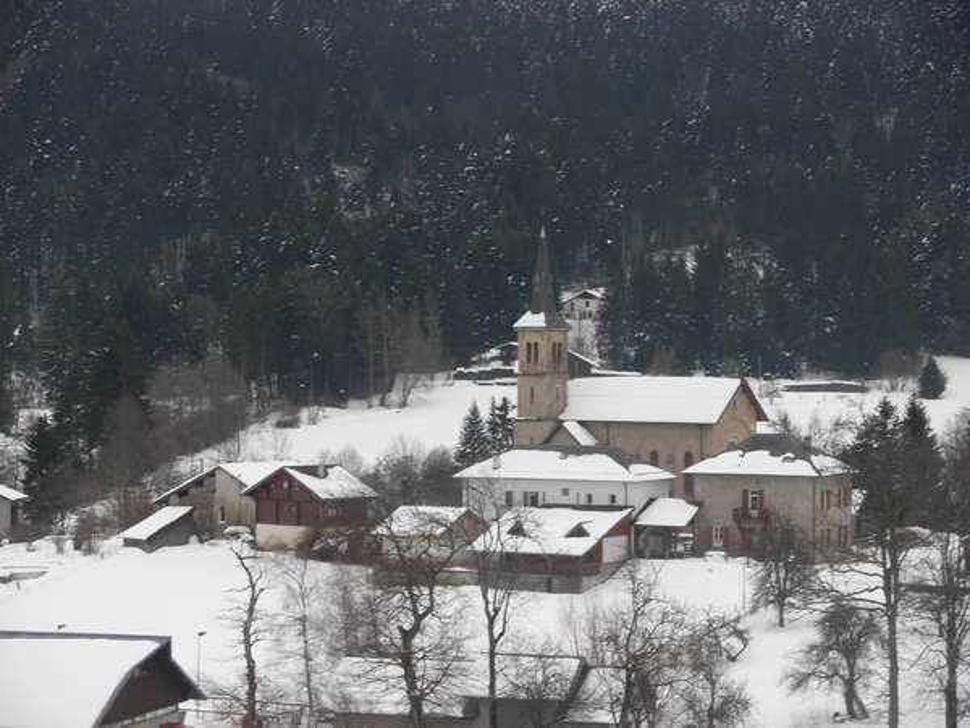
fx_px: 2914
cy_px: 364
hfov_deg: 18.9
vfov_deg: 14.2
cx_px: 485
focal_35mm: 104
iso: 79
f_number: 4
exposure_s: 1/362
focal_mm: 17.2
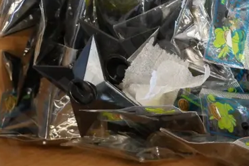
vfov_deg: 18.5
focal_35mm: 69
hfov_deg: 27.5
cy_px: -42
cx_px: 251
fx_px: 477
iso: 2000
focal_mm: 12
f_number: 3.5
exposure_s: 1/60
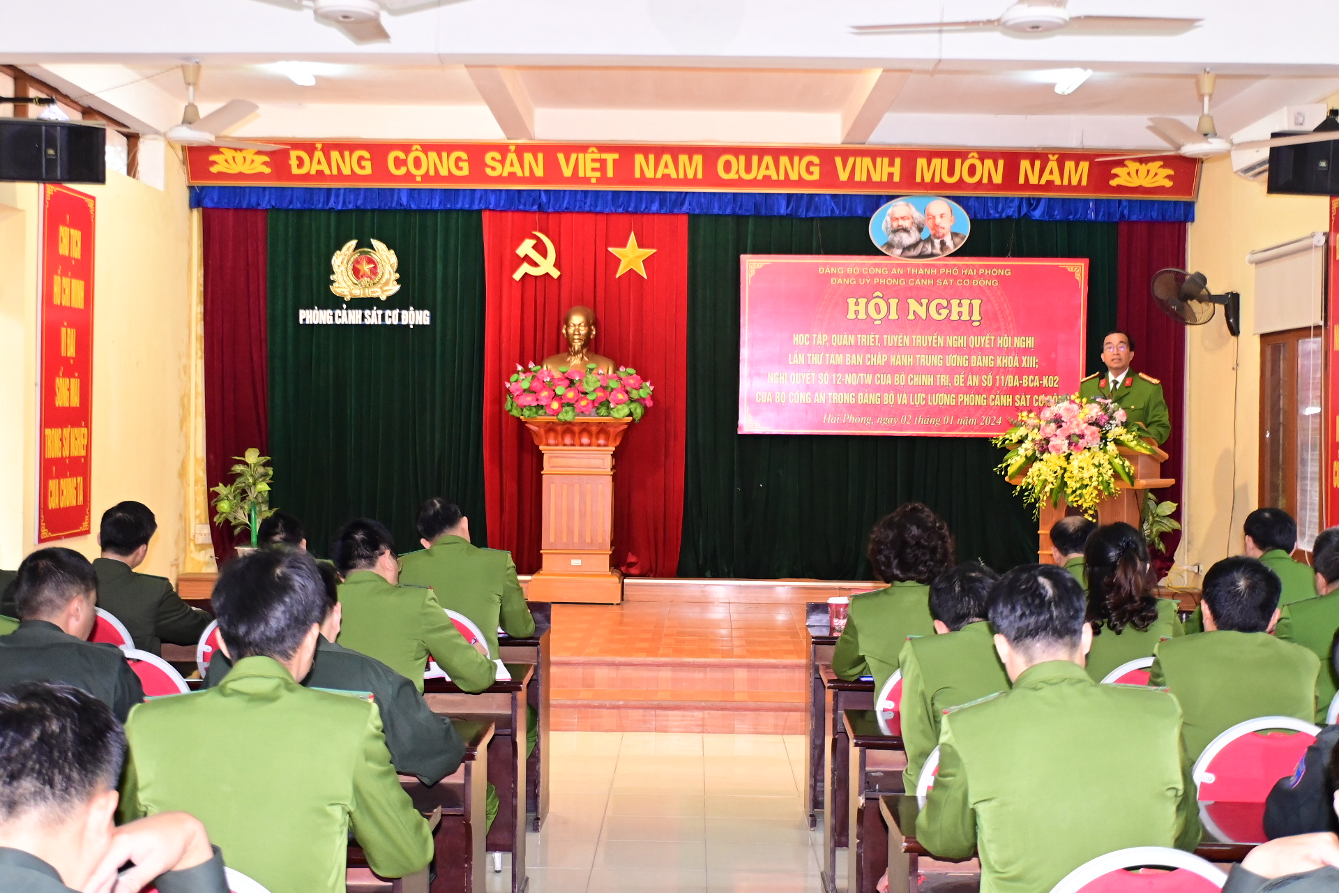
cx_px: 682
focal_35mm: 41
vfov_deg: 32.6
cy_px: 451
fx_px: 1525
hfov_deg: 47.4
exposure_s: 1/200
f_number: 4
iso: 2500
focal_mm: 27
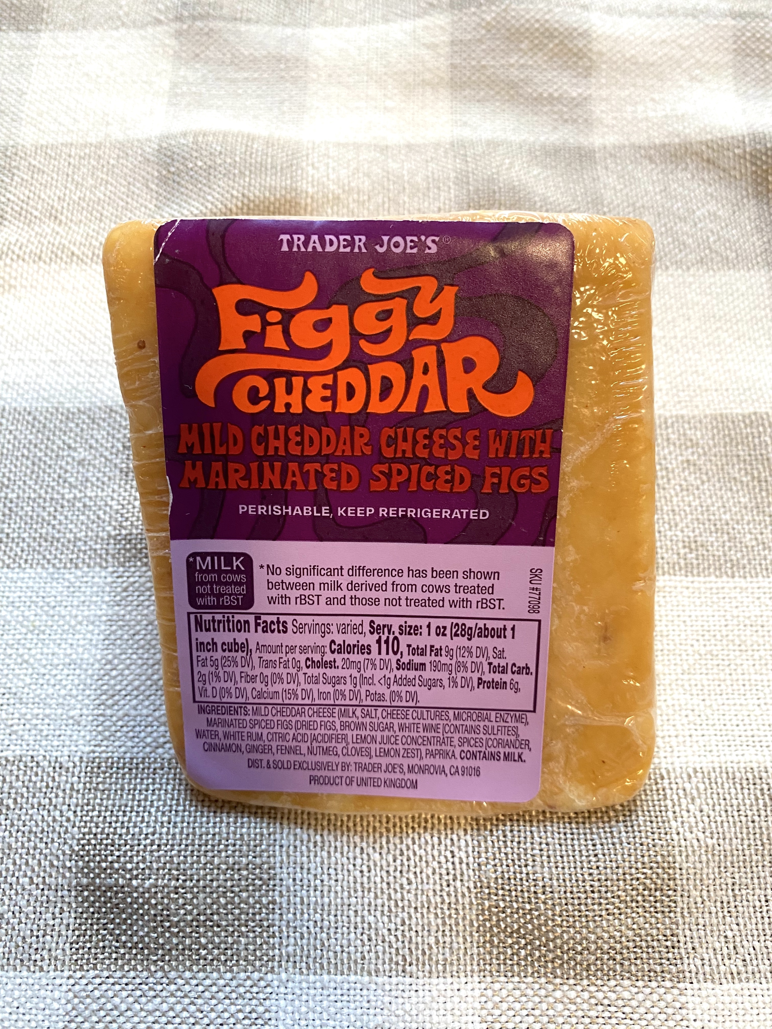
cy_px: 514
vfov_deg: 69.4
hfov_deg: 54.9
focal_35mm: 25
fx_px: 743
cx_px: 386
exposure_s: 1/60
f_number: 1.8
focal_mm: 4.25
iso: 250
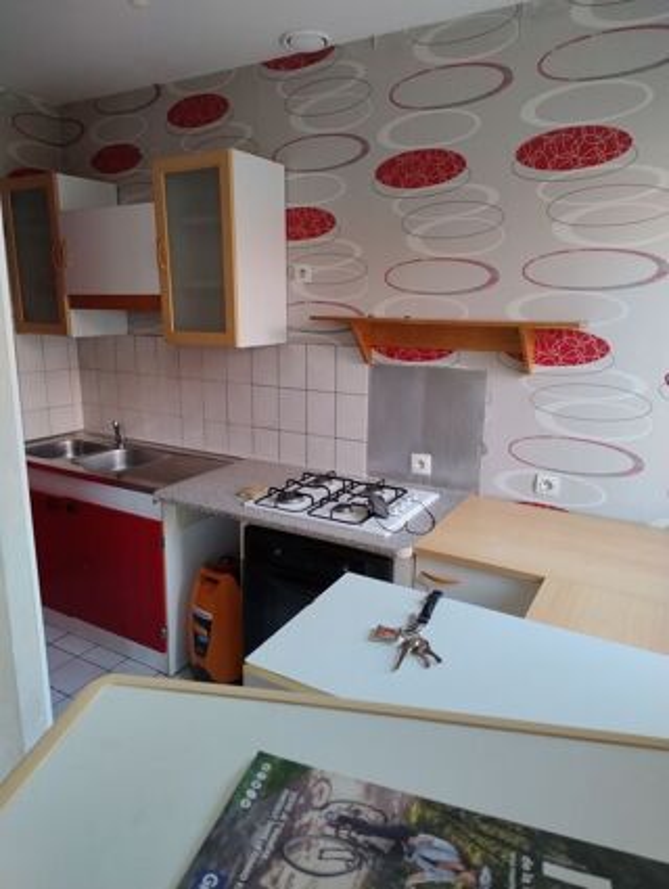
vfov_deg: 71.5
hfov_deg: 56.9
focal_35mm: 24
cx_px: 334
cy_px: 444
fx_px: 617
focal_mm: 5.56
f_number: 1.8
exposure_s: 1/33.3
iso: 2263
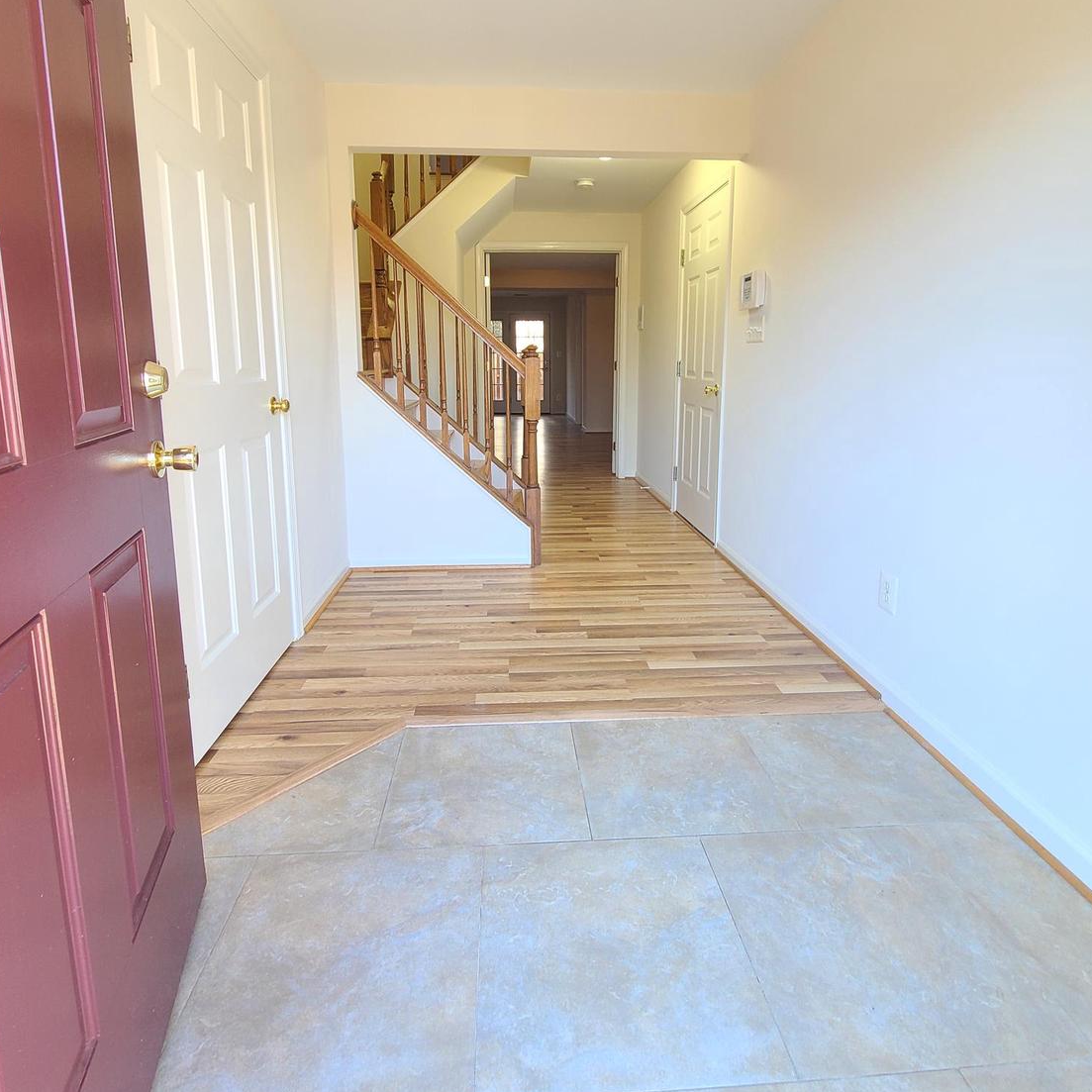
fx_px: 571
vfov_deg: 86.4
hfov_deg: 87.4
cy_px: 438
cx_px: 544
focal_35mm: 16
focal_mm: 2.2
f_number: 2.2
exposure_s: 1/60
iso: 160
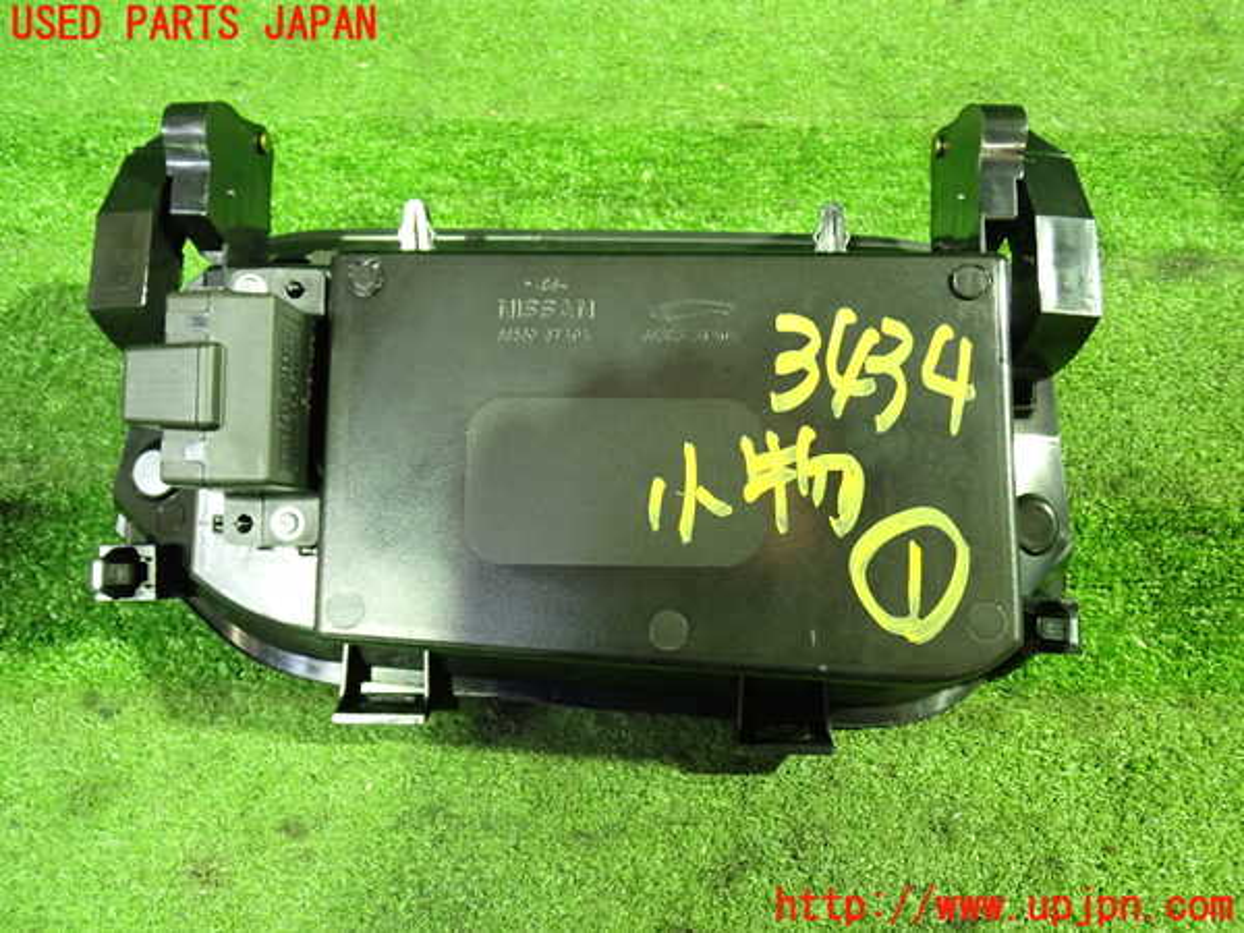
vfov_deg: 46.8
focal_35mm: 30
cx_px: 622
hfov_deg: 60.0
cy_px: 466
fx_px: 1078
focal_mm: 5.4
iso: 800
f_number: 2.3
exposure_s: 1/13
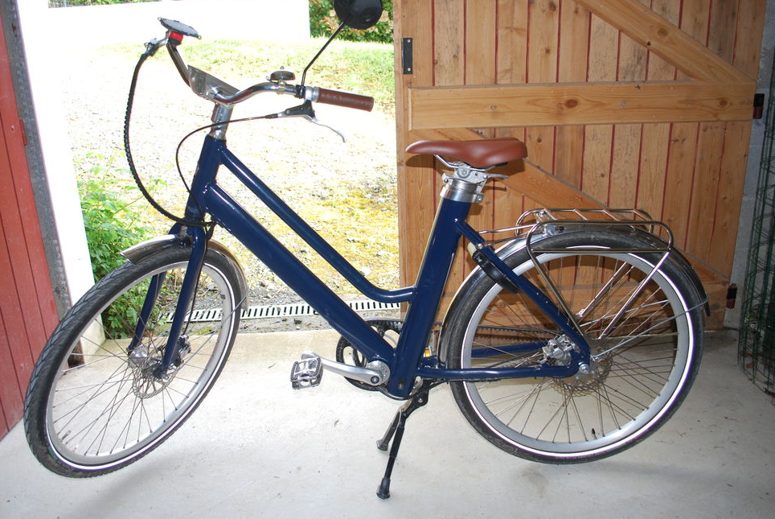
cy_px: 257
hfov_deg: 65.4
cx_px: 379
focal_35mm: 28
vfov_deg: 46.5
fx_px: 603
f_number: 3.5
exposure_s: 1/100
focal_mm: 18
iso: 200
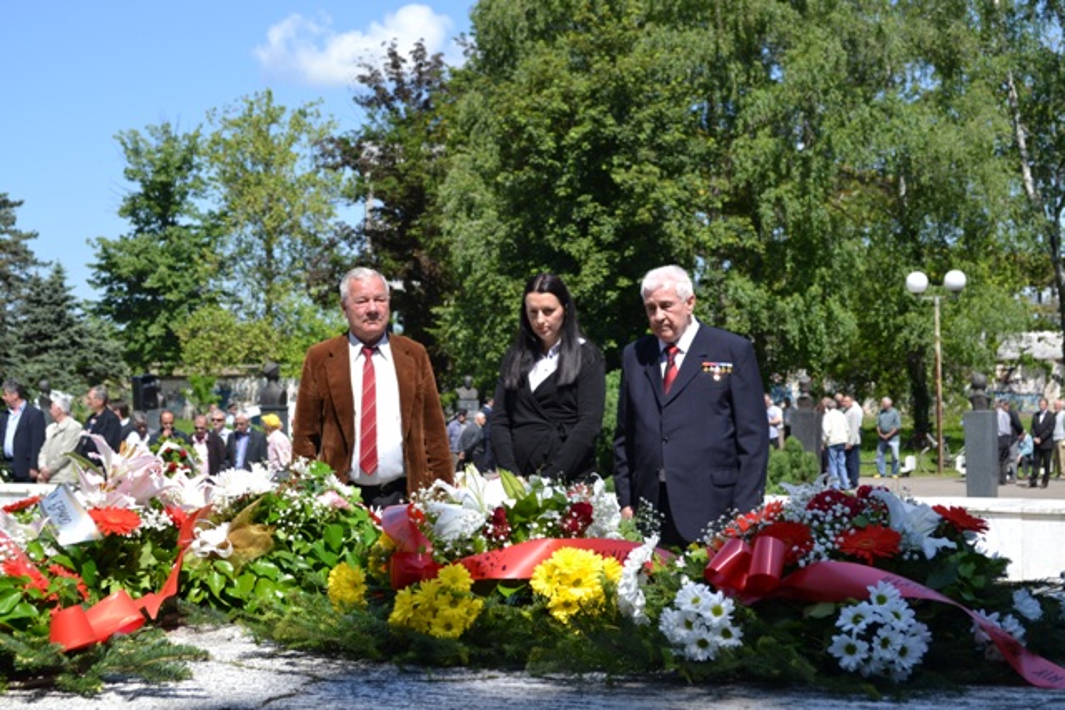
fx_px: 1864
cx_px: 532
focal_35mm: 63
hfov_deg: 31.9
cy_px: 355
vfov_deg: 21.6
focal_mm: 42
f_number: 7.1
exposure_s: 1/200
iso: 100
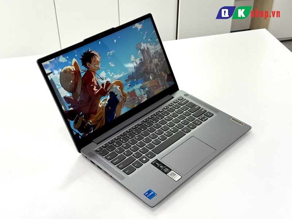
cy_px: 110
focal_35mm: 48
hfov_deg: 39.7
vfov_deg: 30.3
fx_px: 405
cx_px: 146
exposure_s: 1/100
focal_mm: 6.76
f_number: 1.78
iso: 50
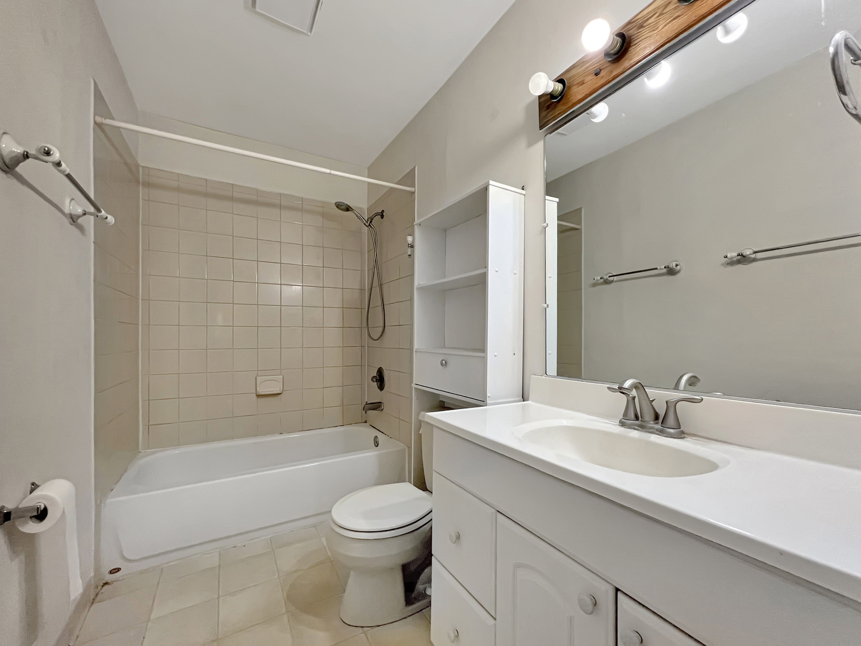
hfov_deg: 106.2
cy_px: 323
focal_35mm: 13
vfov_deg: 89.9
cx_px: 430
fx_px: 323
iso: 200
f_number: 1.8
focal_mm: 1.57
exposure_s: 1/60
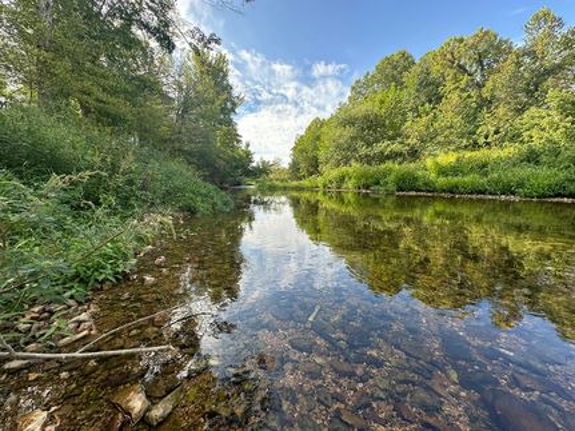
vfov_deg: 85.6
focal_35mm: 14
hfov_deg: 102.1
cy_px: 216
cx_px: 288
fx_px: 232
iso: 40
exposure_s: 1/447
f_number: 2.2
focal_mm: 2.22
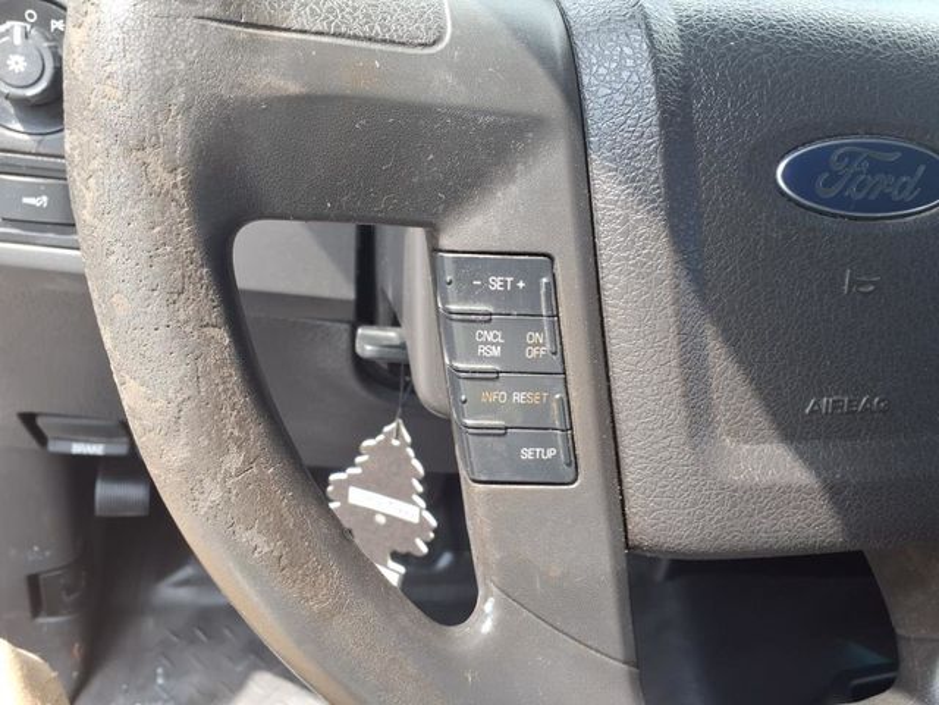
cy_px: 352
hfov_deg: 65.3
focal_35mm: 27
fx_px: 732
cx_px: 470
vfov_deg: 51.4
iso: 40
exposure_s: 1/120
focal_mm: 3.58
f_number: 1.9
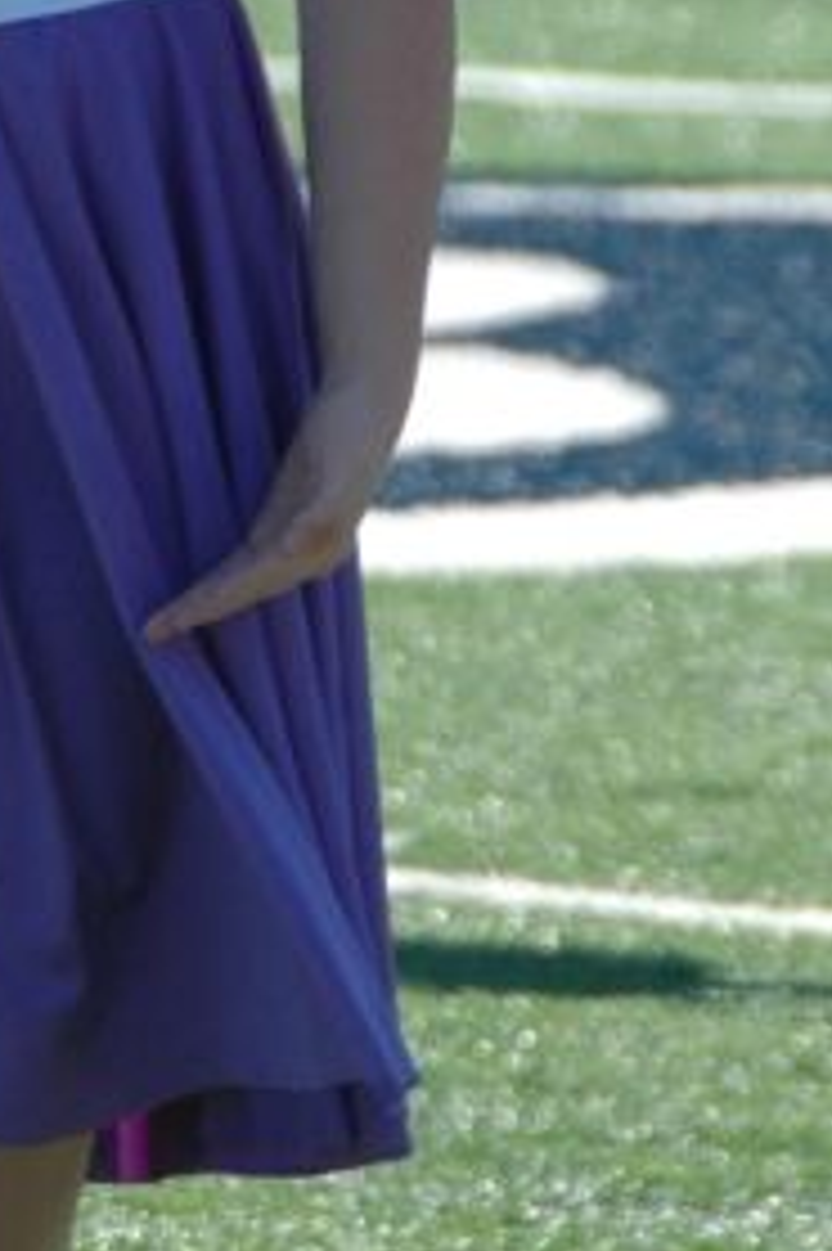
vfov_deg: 1.9
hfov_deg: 1.2
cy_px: 482
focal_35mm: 1105
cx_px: 166
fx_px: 38351
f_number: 5.6
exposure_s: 1/500
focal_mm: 200
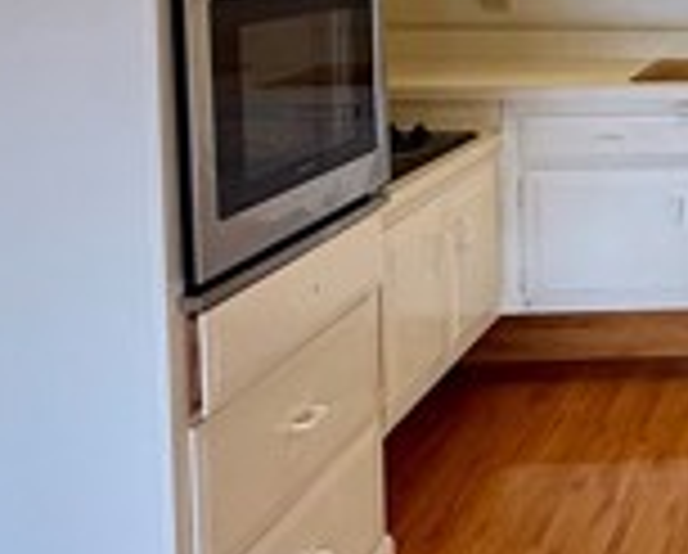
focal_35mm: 57
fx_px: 1163
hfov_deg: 25.3
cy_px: -9
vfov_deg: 25.4
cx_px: 1021
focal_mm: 2.22
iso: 125
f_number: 2.2
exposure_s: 1/120
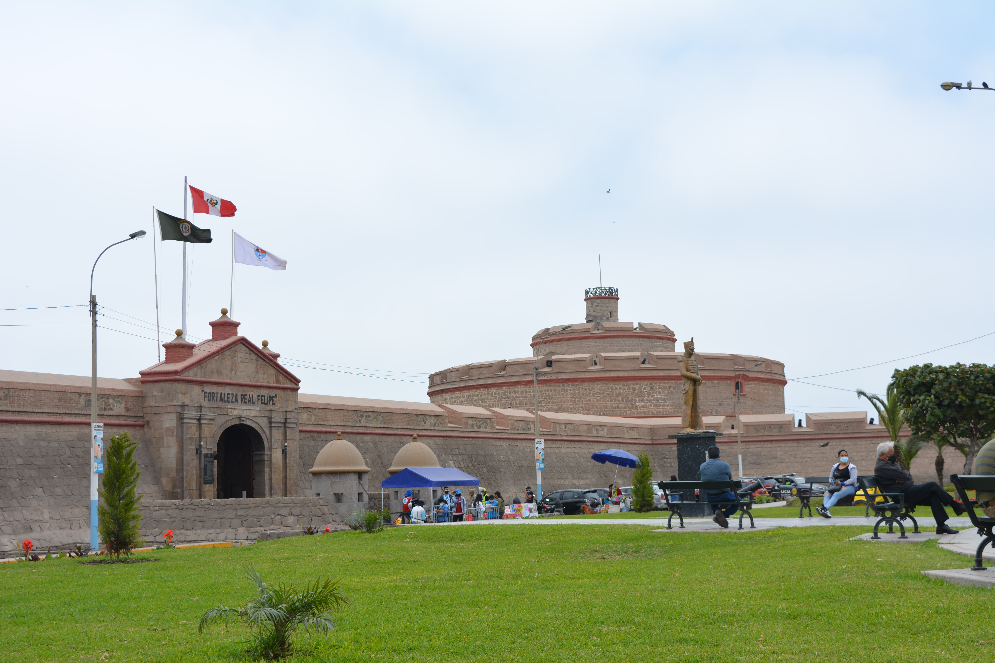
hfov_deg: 41.1
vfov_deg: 28.1
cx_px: 498
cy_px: 332
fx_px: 1327
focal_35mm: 48
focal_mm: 32
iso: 125
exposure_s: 1/500
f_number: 8
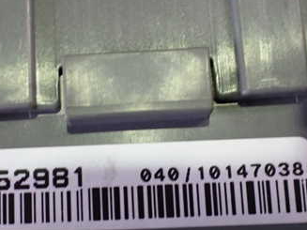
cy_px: 161
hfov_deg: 34.8
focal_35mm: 55
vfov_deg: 26.3
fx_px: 488
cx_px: 116
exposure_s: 1/100
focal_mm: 5.4
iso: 800
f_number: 2.3
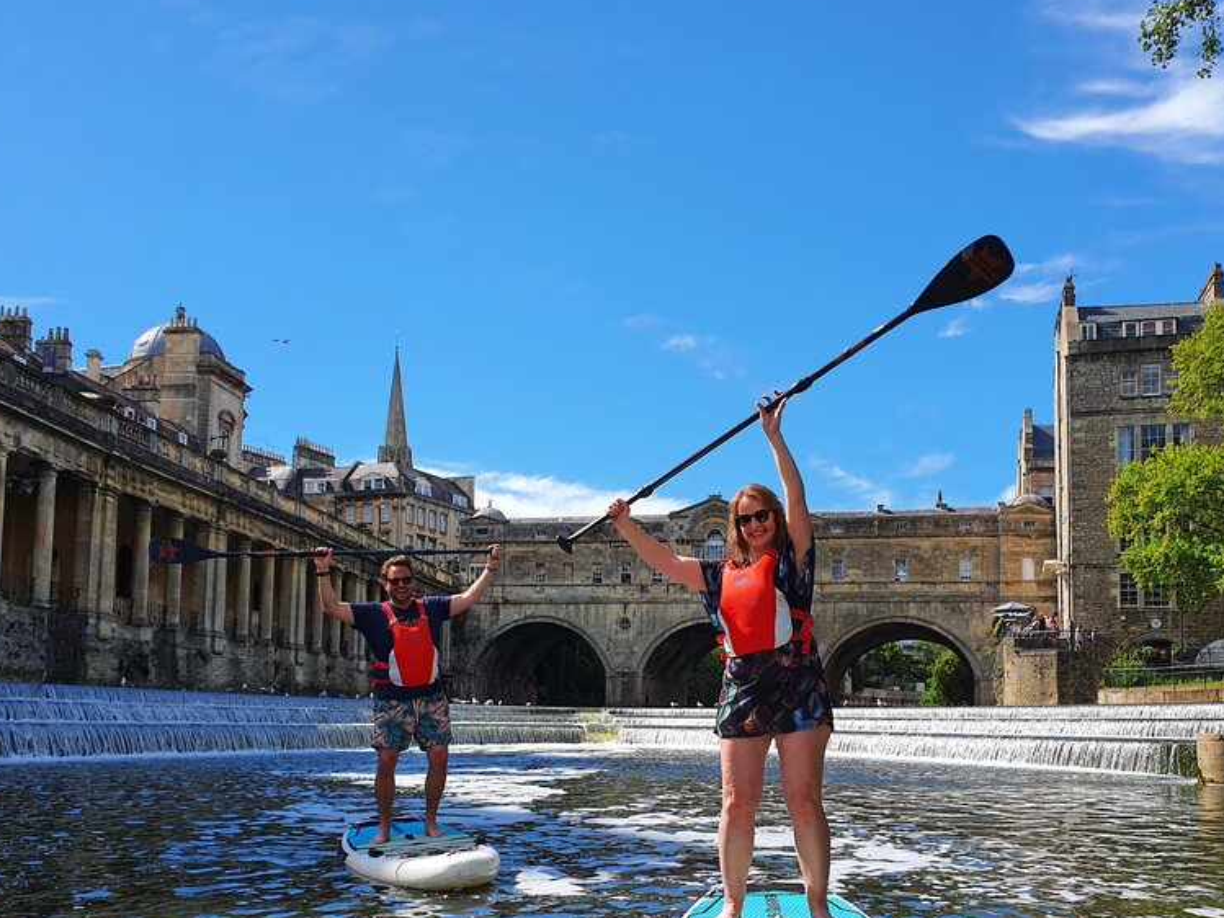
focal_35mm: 35
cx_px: 618
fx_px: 1238
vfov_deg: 40.3
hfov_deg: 52.6
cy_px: 591
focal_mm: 4.32
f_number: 2.4
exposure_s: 1/1388
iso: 50
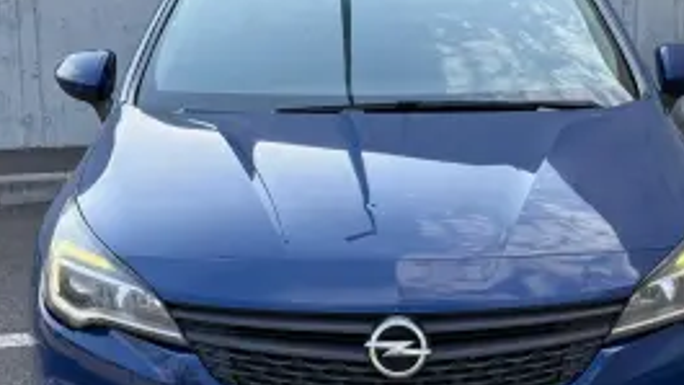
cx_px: 395
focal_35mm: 71
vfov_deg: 17.0
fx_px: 1288
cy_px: 222
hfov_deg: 29.7
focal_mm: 6.76
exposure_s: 1/1222
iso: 80
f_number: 1.78
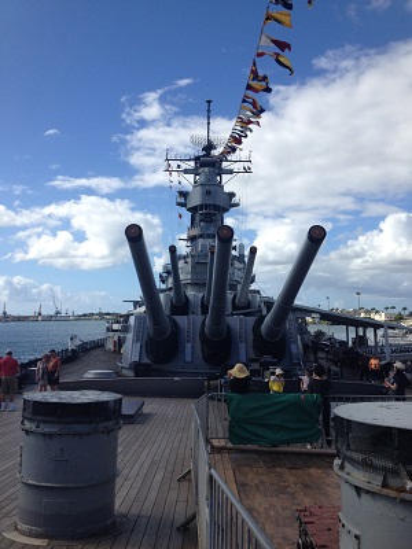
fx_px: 555
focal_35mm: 35
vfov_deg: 52.6
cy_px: 274
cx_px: 206
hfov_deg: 40.7
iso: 50
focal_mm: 4.28
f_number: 2.4
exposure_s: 1/2304
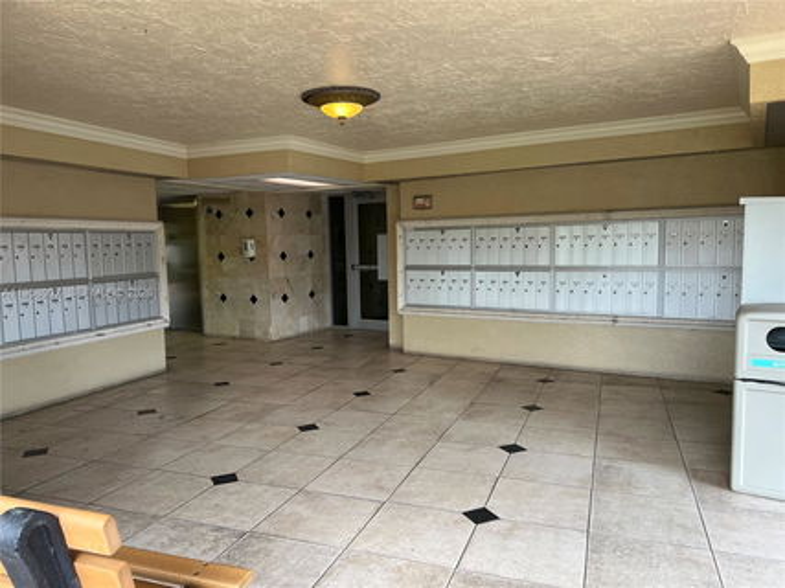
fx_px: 589
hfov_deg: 67.3
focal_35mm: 26
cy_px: 294
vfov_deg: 53.0
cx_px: 392
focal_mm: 5.7
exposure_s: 1/151
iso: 40
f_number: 1.5
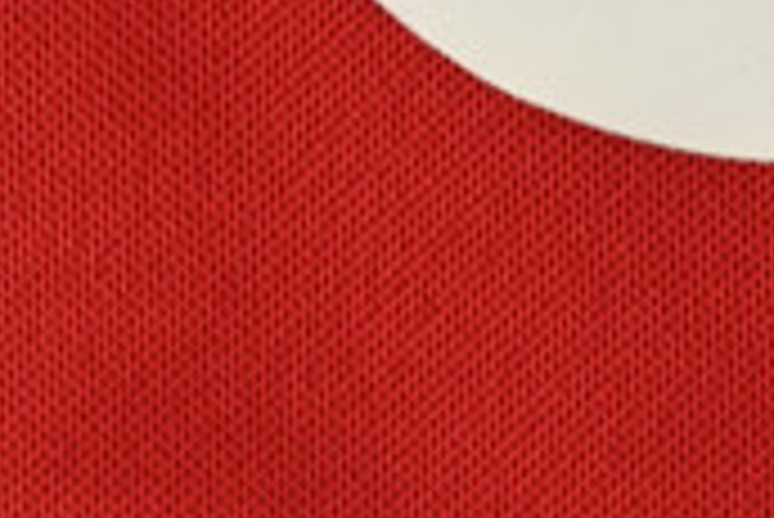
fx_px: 4131
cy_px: 1473
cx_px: -929
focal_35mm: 192
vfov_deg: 6.6
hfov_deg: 9.7
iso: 200
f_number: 4.8
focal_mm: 33
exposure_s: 1/125
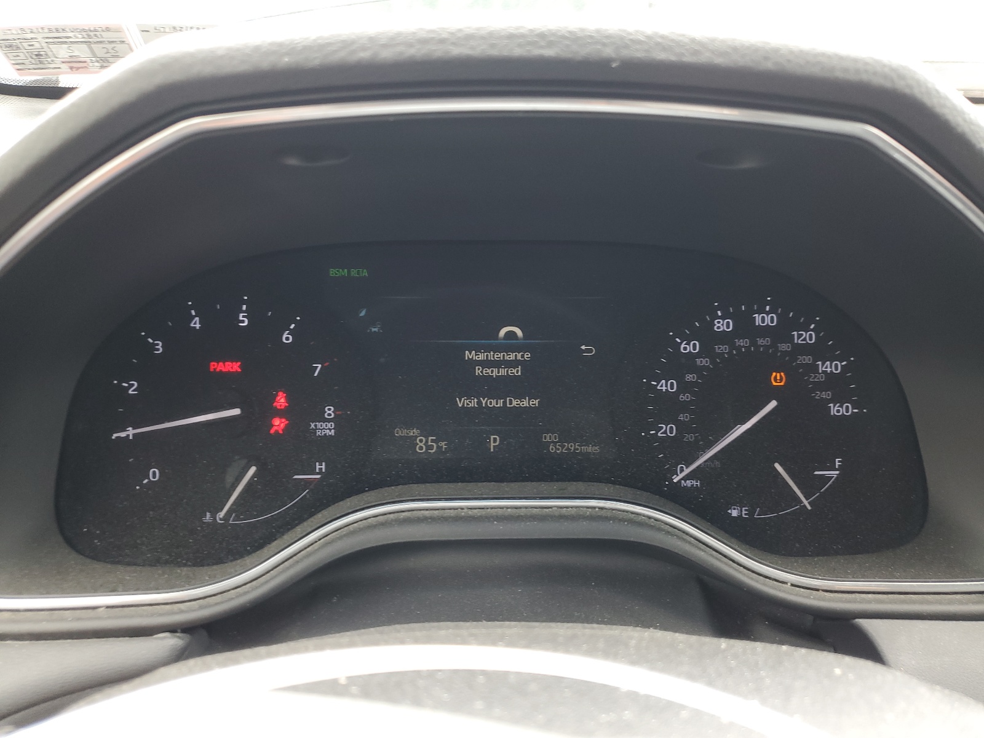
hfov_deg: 67.3
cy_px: 369
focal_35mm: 26
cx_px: 492
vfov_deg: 53.1
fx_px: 739
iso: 60
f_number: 1.5
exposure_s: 1/60.2
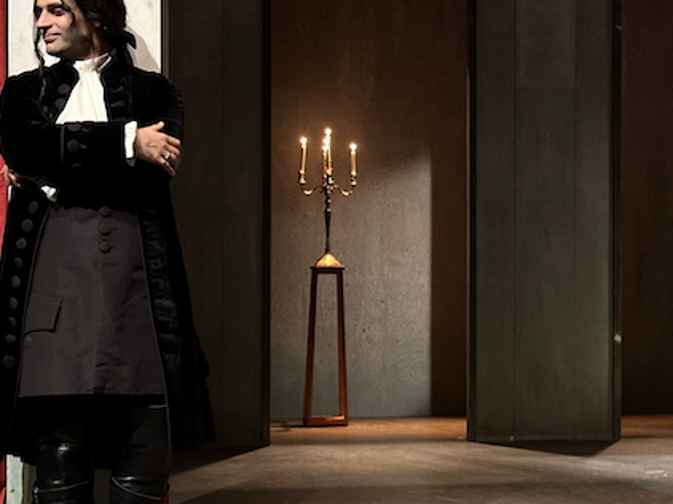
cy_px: 219
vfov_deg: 16.2
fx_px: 1768
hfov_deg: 21.4
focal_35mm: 91
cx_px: 485
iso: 250
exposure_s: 1/50
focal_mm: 6.86
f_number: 1.78
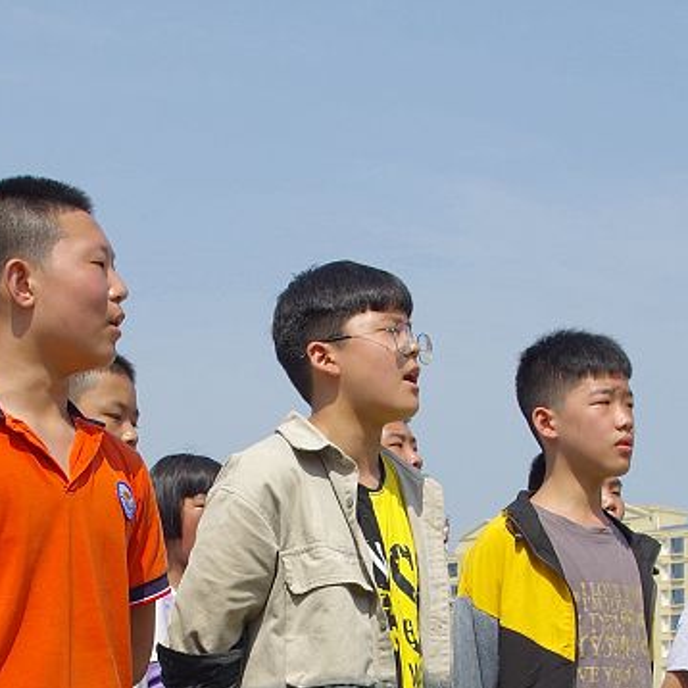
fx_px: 2114
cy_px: 638
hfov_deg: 18.5
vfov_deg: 18.2
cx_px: 336
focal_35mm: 94
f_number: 8
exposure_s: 1/500
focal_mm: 22
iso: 200
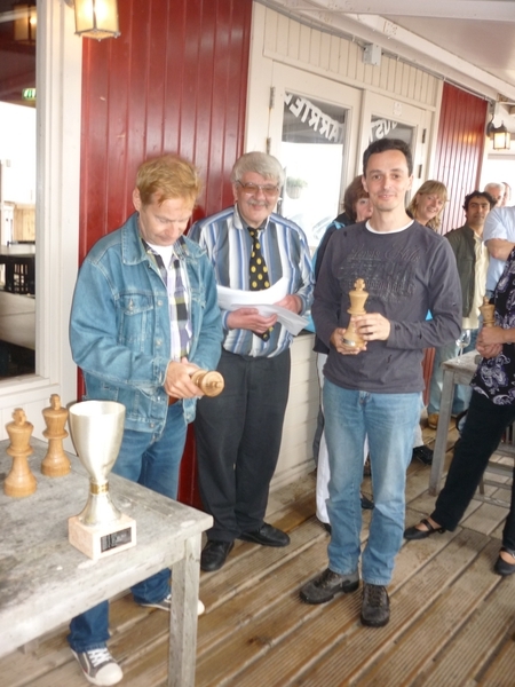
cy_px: 344
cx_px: 258
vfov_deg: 55.4
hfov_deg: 42.9
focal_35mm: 33
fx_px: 655
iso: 160
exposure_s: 1/30
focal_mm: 5.5
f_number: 2.8
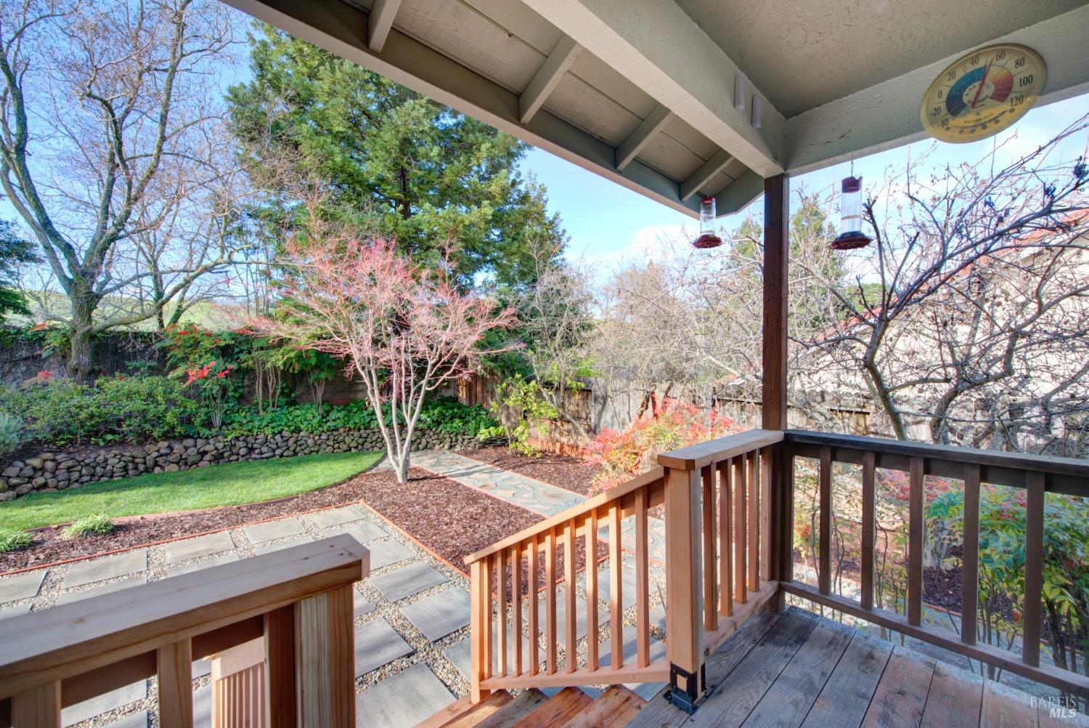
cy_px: 364
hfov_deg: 104.2
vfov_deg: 81.3
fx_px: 424
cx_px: 544
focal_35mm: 14
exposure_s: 1/20
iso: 100
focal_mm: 14
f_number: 14
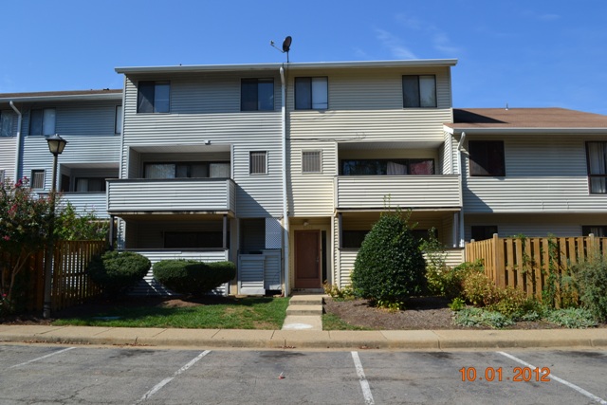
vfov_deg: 43.6
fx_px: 506
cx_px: 304
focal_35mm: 30
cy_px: 202
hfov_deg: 61.9
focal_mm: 20
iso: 100
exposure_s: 1/250
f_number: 8
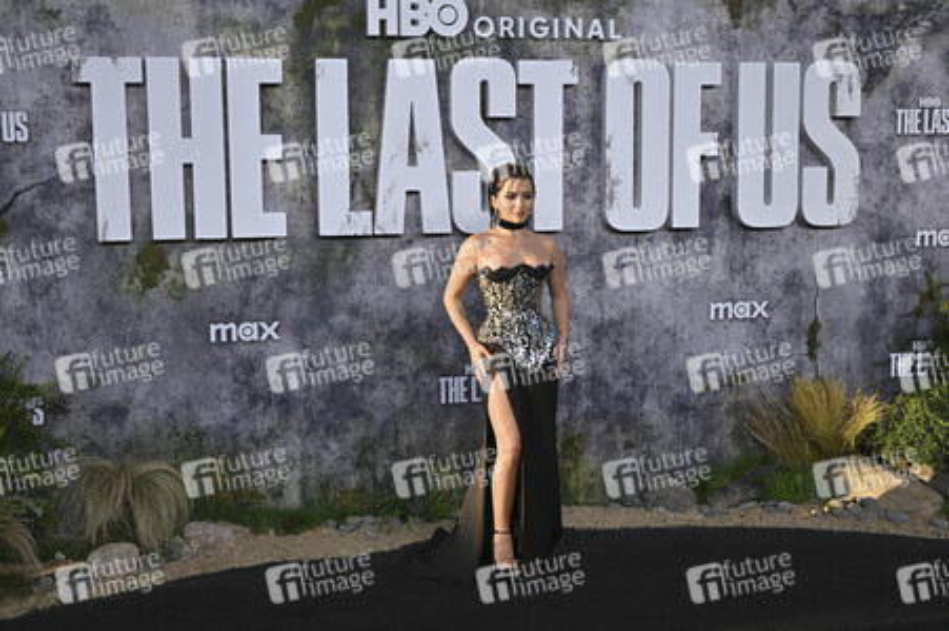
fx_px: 1080
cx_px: 474
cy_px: 316
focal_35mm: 41
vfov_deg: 32.6
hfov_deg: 47.4
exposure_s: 1/250
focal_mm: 41
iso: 100
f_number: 6.3
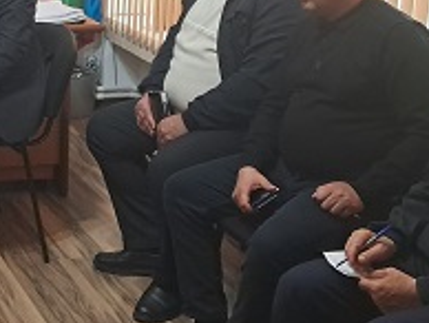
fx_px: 1104
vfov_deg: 16.5
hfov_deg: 20.2
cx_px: -119
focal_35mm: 89
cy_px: 80
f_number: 1.8
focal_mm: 4
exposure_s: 1/33
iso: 640
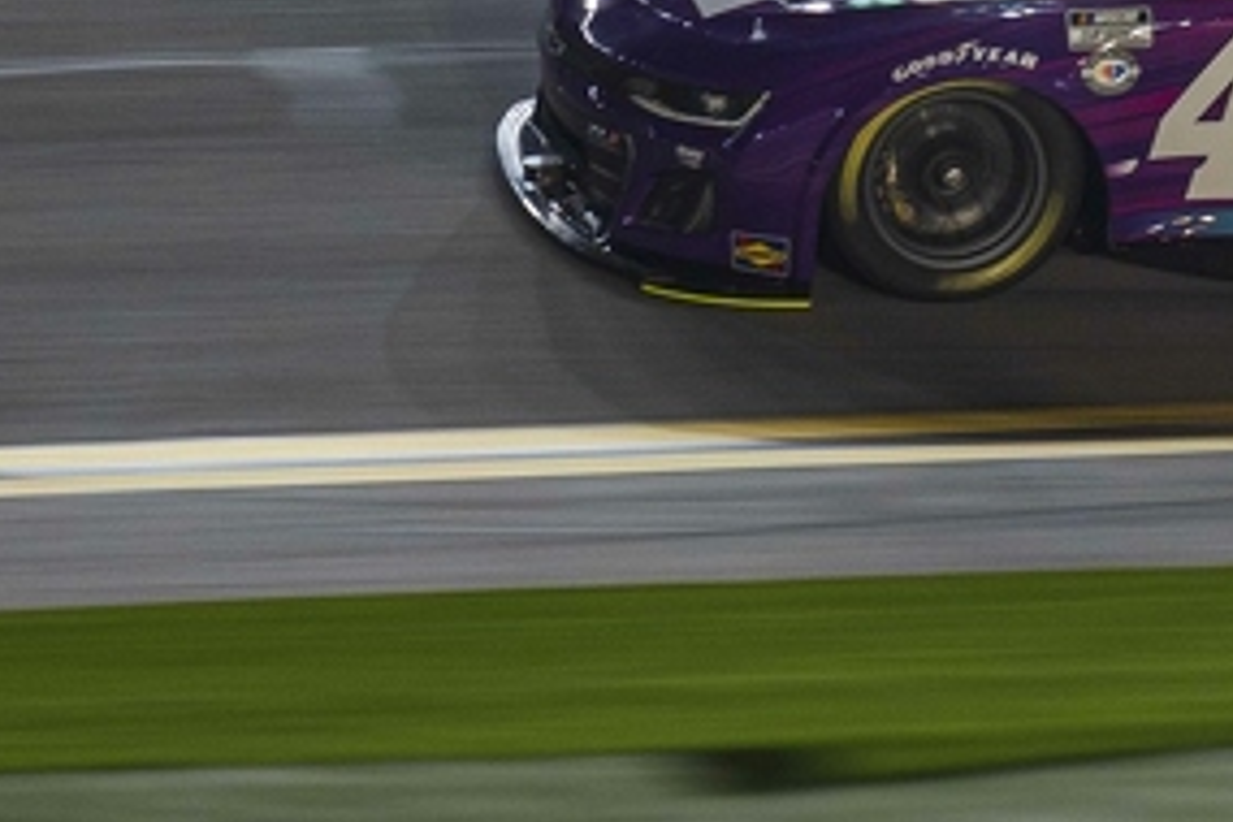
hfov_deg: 3.7
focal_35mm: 556
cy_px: -19
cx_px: 1475
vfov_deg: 2.5
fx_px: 19042
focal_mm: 200
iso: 640
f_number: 2.8
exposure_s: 1/250
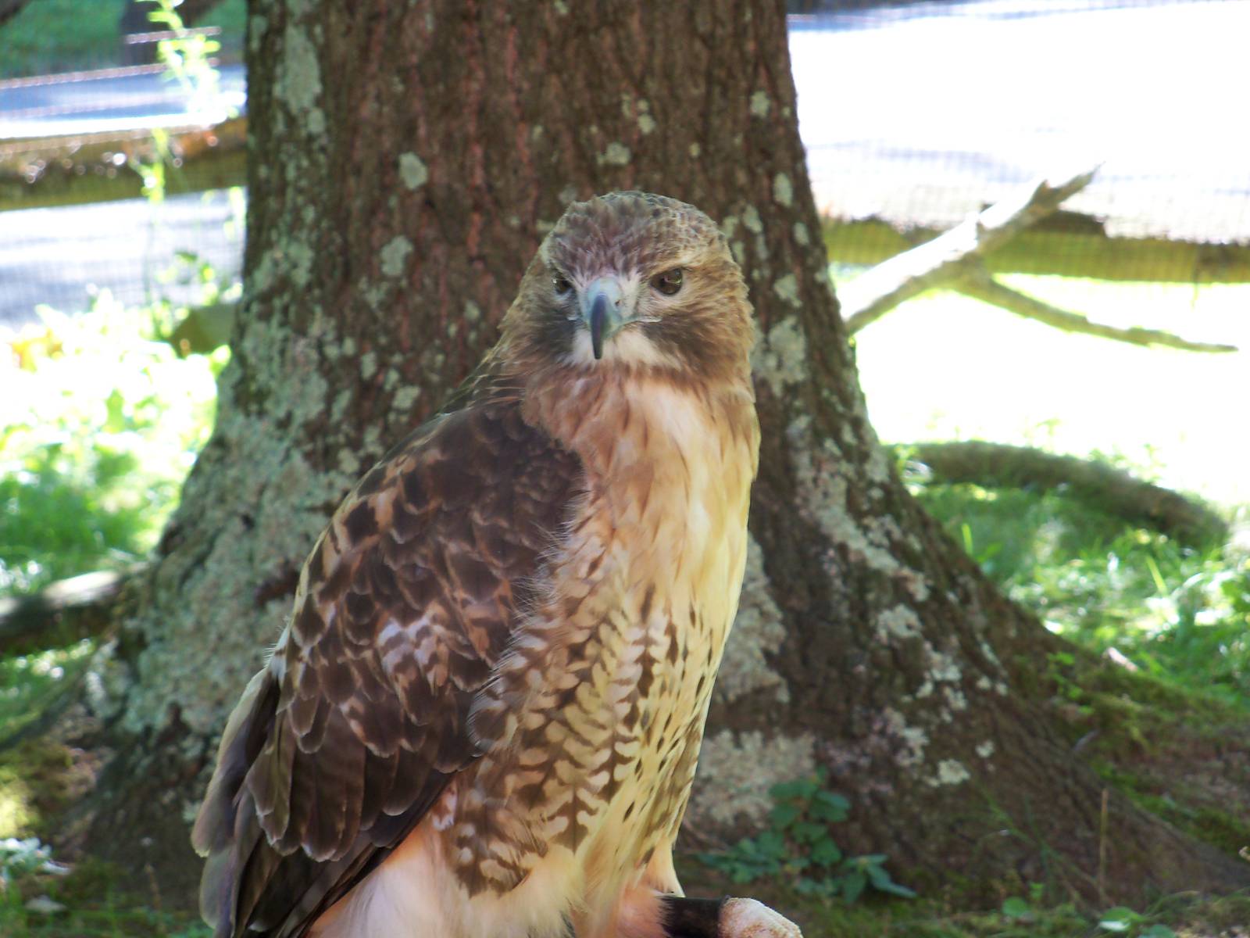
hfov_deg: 13.5
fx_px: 5272
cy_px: 469
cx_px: 625
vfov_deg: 10.2
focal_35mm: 146
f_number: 4.3
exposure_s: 1/30
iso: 100
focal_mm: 25.8
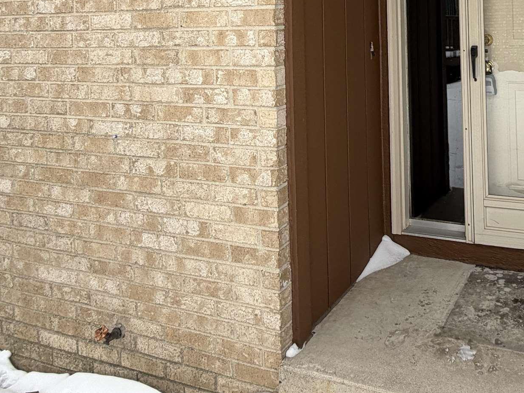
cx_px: 422
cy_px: 3
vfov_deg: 36.7
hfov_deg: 49.4
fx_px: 530
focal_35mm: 35
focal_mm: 2.22
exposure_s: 1/223
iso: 40
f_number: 2.2
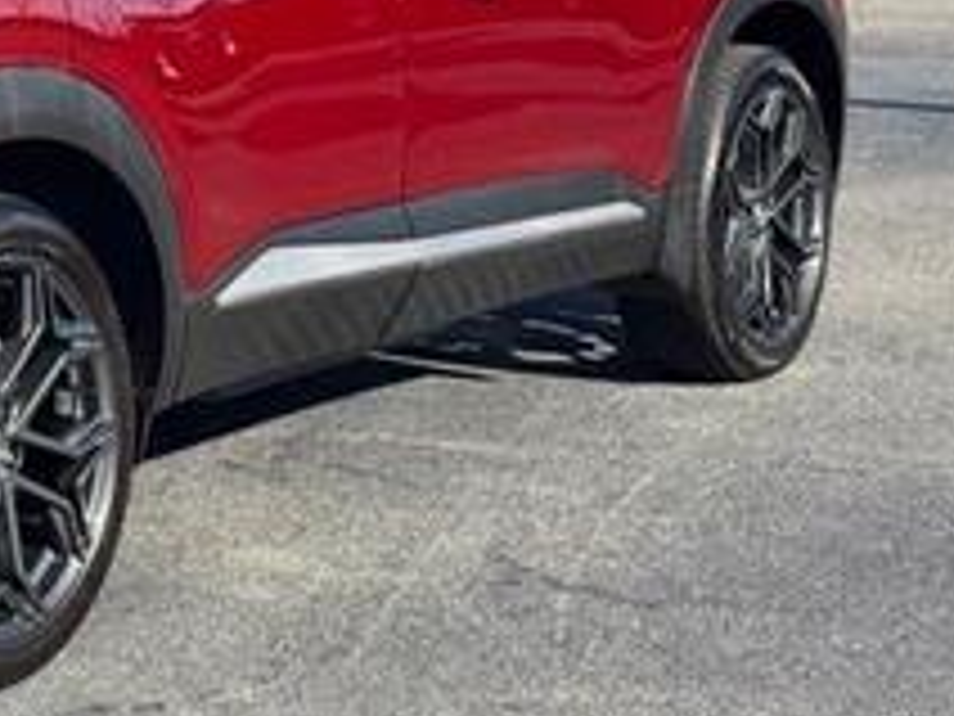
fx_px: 3142
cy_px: 14
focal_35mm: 114
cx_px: -144
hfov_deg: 16.6
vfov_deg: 12.8
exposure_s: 1/2513
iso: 64
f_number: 1.78
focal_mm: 6.76
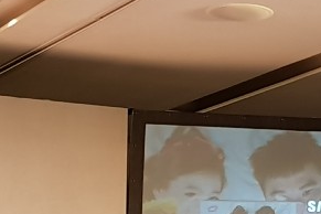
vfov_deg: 18.6
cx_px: 325
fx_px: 597
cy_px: 290
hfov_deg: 28.2
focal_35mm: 67
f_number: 1.7
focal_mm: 4.2
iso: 160
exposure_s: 1/60
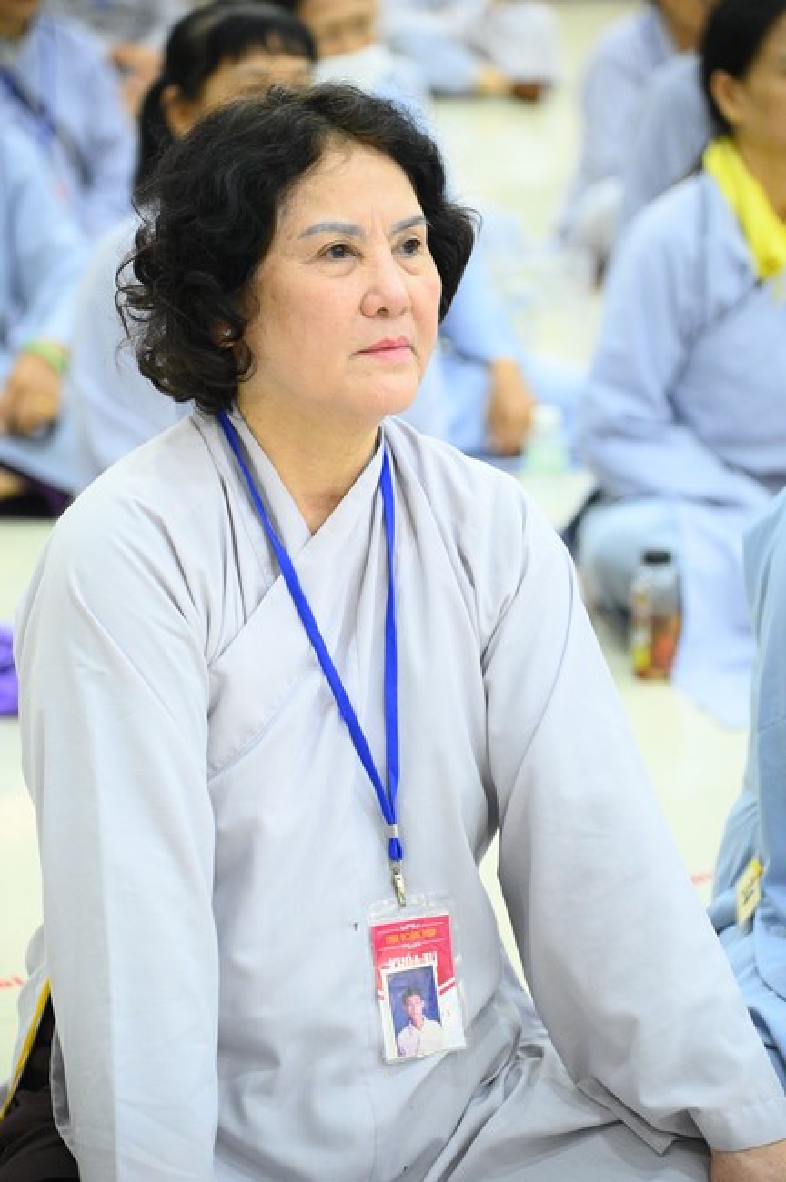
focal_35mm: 120
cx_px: 393
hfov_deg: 11.4
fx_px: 3938
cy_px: 591
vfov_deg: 17.1
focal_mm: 120
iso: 8000
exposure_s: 1/160
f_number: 4
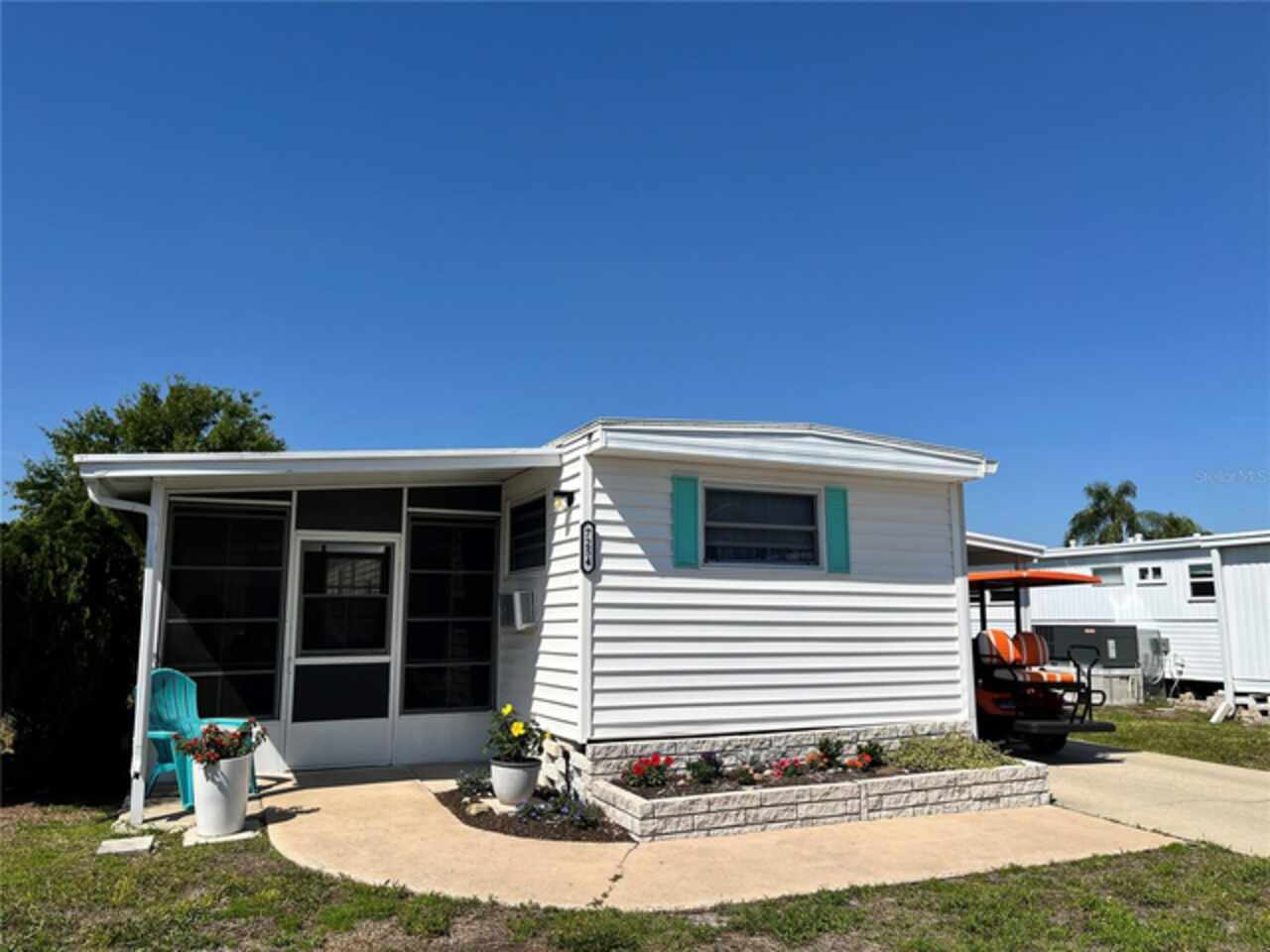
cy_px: 476
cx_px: 635
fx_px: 954
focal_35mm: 26
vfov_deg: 53.1
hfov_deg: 67.3
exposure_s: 1/6897
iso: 50
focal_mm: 5.1
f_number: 1.6
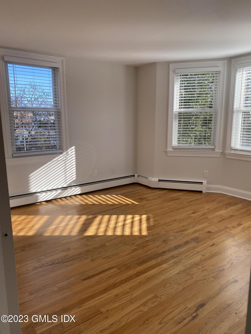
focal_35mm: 26
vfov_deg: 67.3
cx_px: 126
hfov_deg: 53.1
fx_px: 251
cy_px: 167
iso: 32
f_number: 1.8
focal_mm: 4.25
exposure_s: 1/451
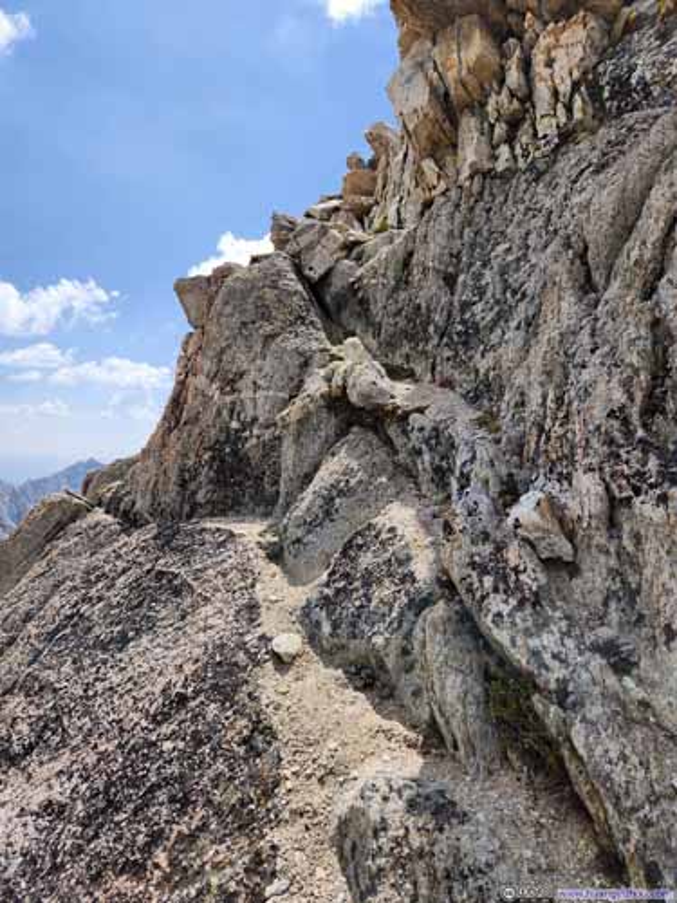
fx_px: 600
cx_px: 338
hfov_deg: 58.9
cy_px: 452
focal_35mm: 23
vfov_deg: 73.9
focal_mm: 5.4
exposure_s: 1/2200
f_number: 1.8
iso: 20
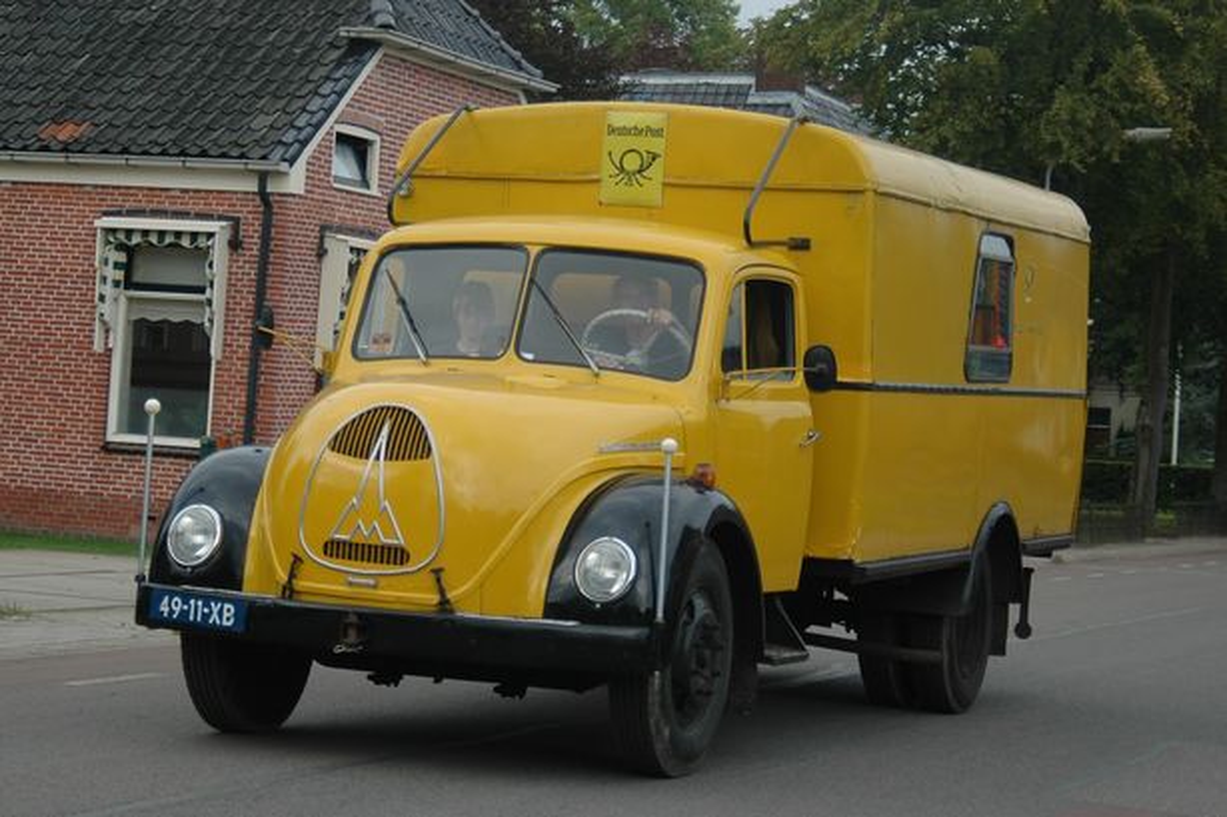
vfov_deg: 18.2
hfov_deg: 27.0
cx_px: 614
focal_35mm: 75
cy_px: 408
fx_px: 2555
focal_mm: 50
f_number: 4.5
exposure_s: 1/400
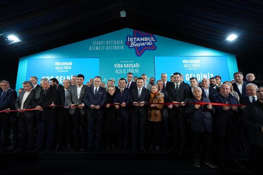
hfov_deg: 96.7
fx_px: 117
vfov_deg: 73.7
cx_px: 132
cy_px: 88
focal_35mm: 16
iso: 1600
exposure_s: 1/200
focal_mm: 16
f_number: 3.5
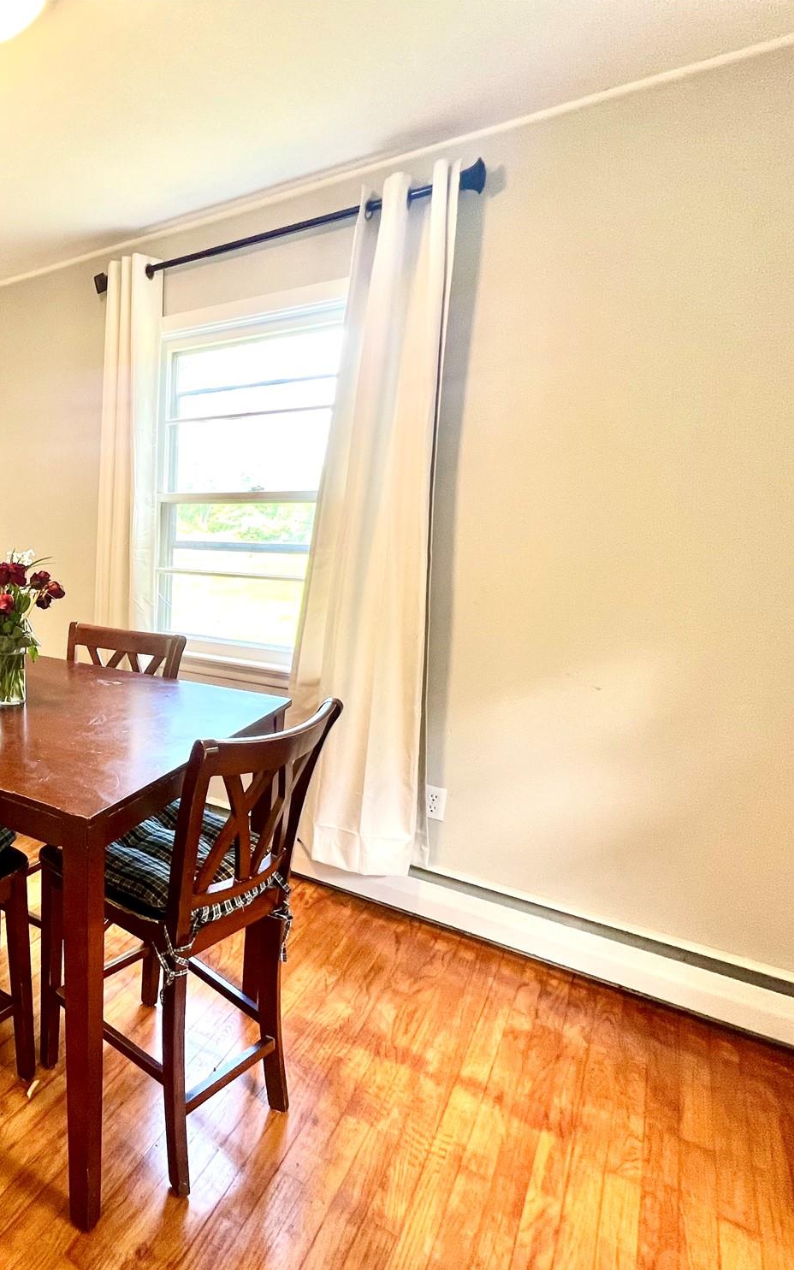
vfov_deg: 88.0
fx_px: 658
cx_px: 8
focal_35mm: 19
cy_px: 653
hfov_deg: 50.8
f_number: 1.8
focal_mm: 1.57
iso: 125
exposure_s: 1/60
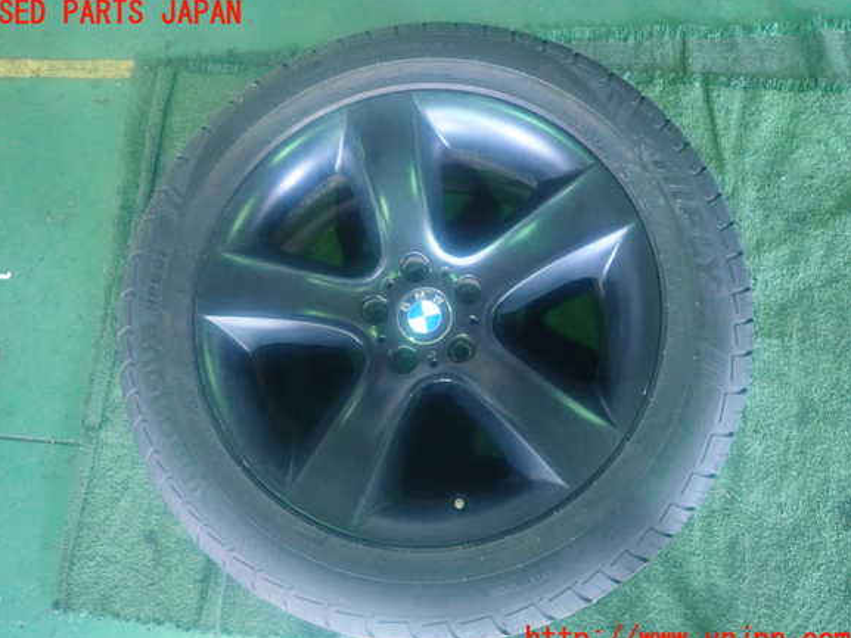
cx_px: 416
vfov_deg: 53.1
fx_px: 639
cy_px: 327
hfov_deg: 67.3
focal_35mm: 26
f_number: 2
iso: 800
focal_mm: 4.5
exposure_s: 1/15
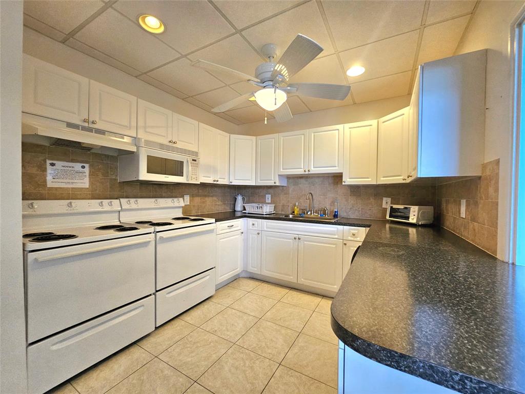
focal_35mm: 13
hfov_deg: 106.2
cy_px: 197
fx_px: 197
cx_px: 262
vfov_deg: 89.9
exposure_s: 1/60.2
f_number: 2.2
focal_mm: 2.2
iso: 160
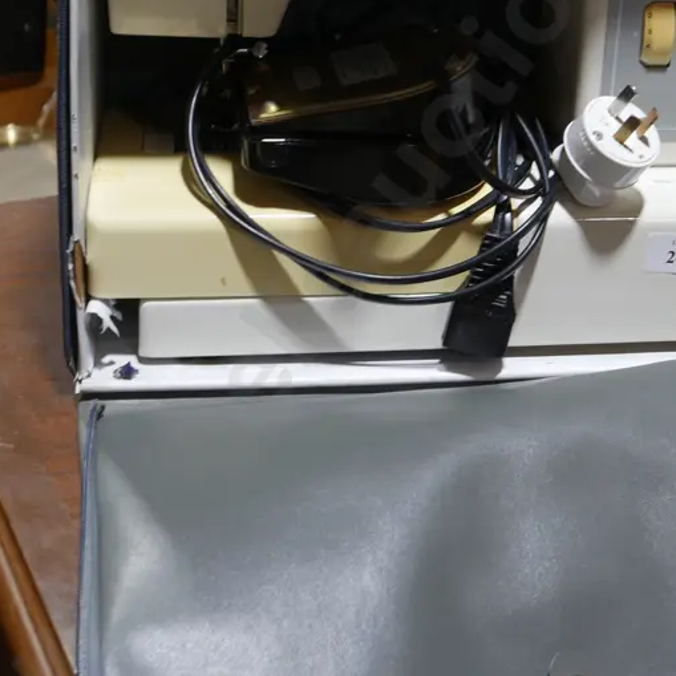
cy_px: 170
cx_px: 418
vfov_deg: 26.5
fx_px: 1414
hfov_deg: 26.8
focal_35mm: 64
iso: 200
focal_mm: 18
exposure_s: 1/60
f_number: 4
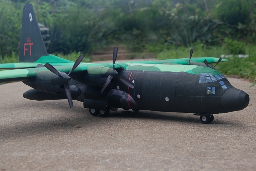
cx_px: 128
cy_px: 83
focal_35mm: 59
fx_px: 420
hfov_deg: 33.9
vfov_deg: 23.0
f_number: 6.3
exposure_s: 1/160
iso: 200
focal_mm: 38
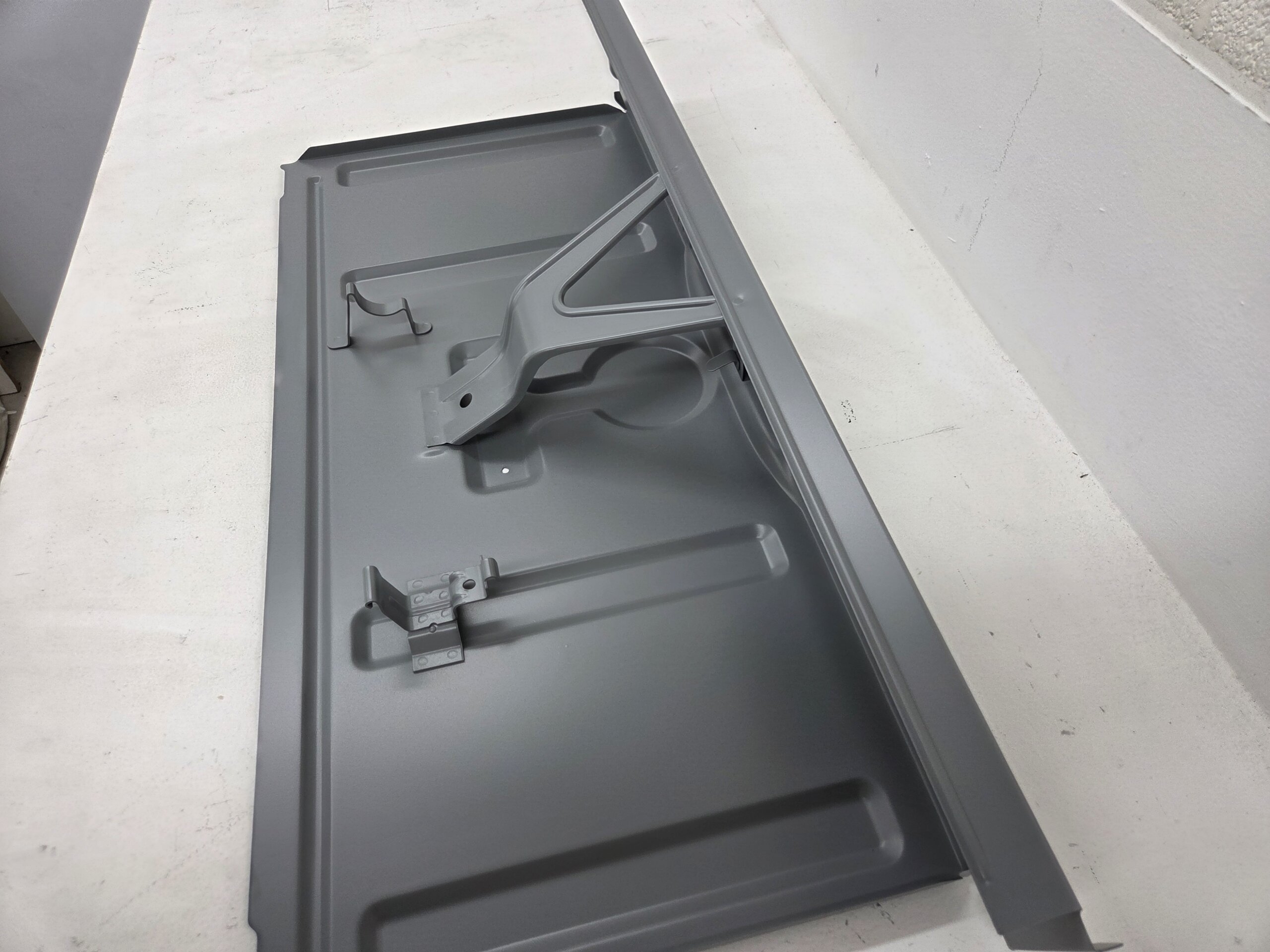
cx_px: 635
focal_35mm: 23
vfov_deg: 58.9
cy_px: 476
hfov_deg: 73.9
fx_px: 844
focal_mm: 5.4
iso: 64
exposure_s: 1/120
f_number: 1.8
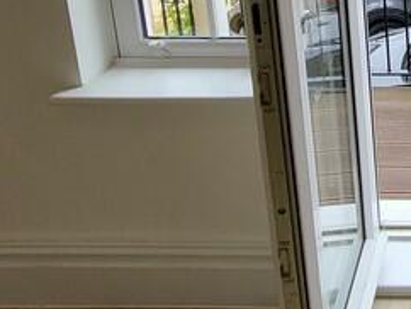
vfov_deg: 23.6
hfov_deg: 27.6
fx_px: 654
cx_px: 566
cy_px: -87
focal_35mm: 55
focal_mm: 1.74
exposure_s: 1/294
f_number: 2.2
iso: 32
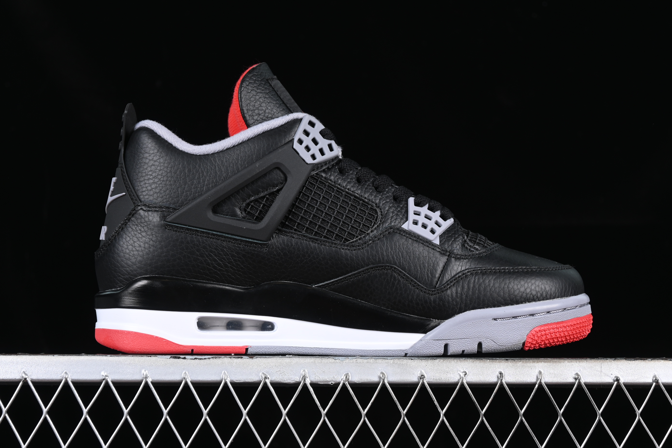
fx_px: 1400
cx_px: 336
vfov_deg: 18.2
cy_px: 224
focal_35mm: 75
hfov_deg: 27.0
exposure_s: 1/60
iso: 160
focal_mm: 50
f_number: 6.3
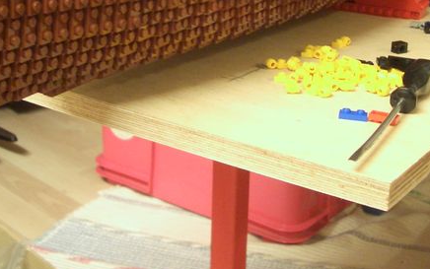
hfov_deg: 30.2
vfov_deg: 18.6
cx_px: 216
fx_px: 797
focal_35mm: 68
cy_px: -5
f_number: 2.6
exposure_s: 1/8
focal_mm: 5.8
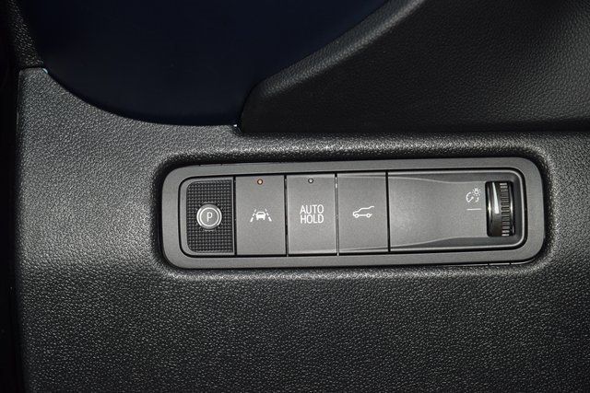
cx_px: 295
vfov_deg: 13.0
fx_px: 1721
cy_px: 196
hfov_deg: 19.5
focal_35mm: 105
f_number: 8
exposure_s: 1/125
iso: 100
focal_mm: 70
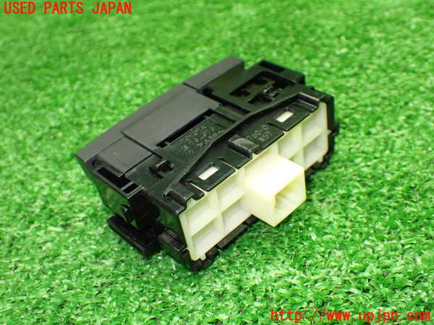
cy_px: 162
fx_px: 552
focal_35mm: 44
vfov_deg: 32.9
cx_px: 217
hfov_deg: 42.9
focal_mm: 7.84
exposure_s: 1/60
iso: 800
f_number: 2.9
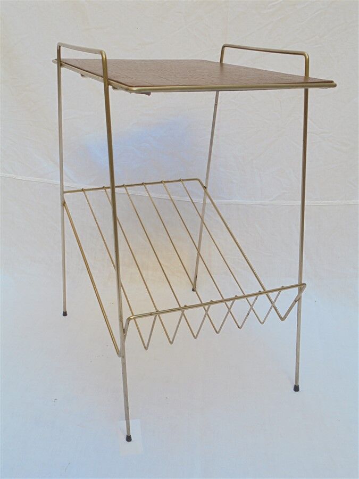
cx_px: 180
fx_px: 525
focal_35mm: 38
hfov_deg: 37.7
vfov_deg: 49.0
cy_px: 240
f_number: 4.2
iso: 100
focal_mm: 6.9
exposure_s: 1/30
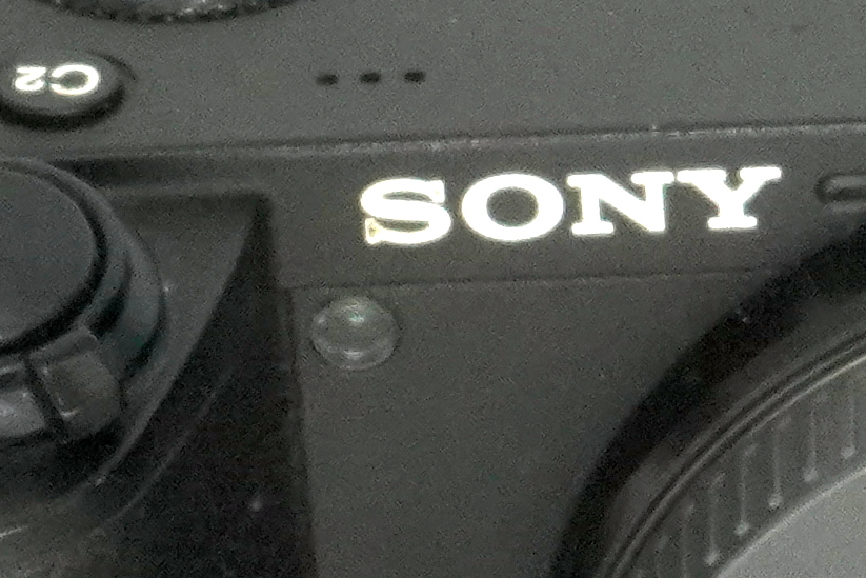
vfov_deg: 3.6
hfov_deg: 5.3
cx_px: 1697
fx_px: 9206
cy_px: 562
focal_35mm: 383
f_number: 18
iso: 1600
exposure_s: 1/160
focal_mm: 35
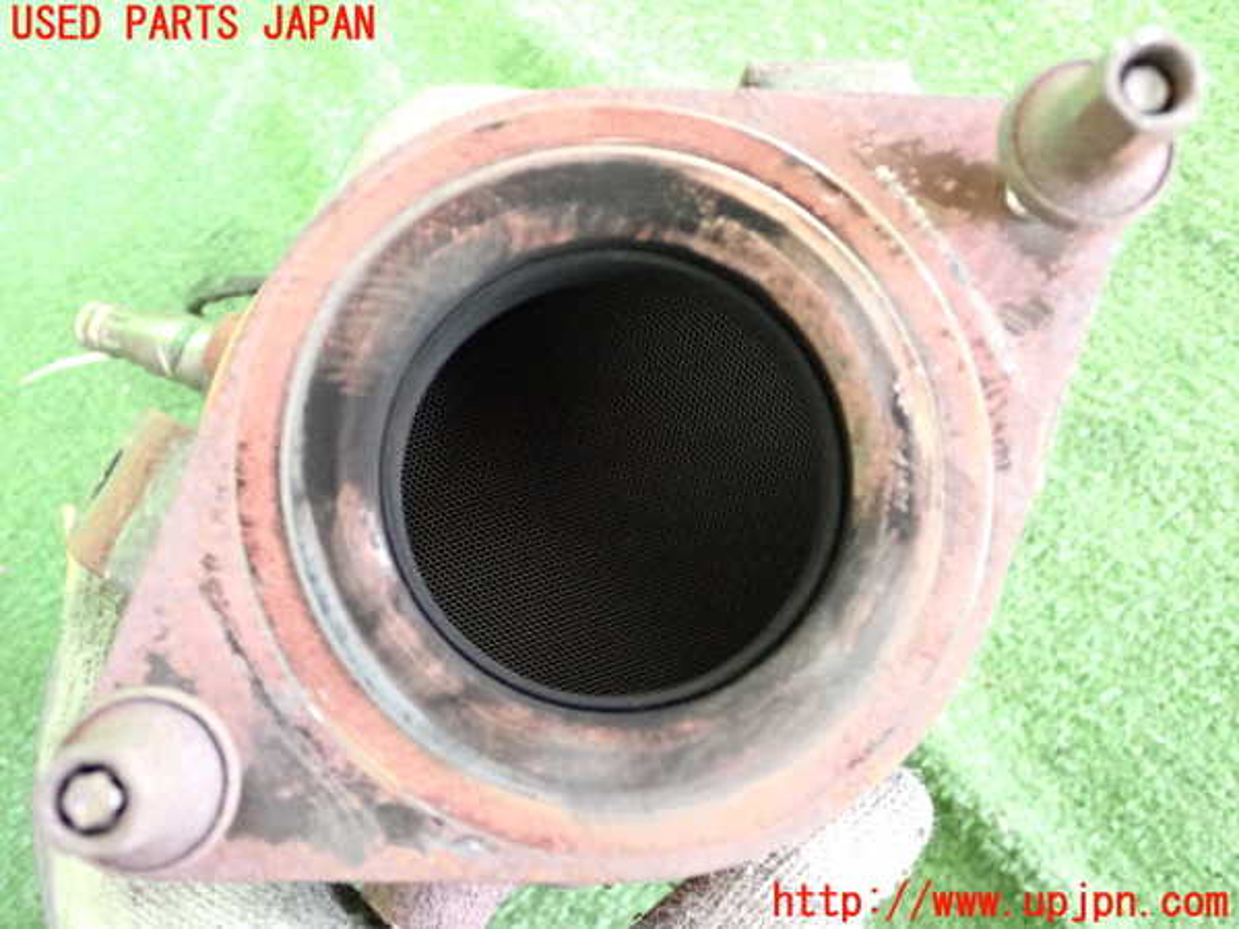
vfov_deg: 32.9
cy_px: 464
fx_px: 1575
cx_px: 620
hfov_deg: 42.9
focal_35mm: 44
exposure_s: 1/125
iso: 3200
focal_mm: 7.84
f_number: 2.9
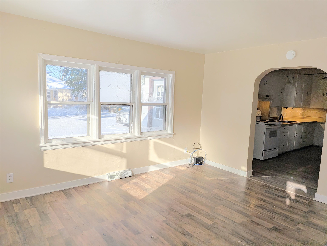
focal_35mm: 24
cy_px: 123
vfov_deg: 56.8
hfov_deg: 71.6
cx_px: 164
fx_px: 227
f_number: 1.7
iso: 26
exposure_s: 1/1181
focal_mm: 4.53
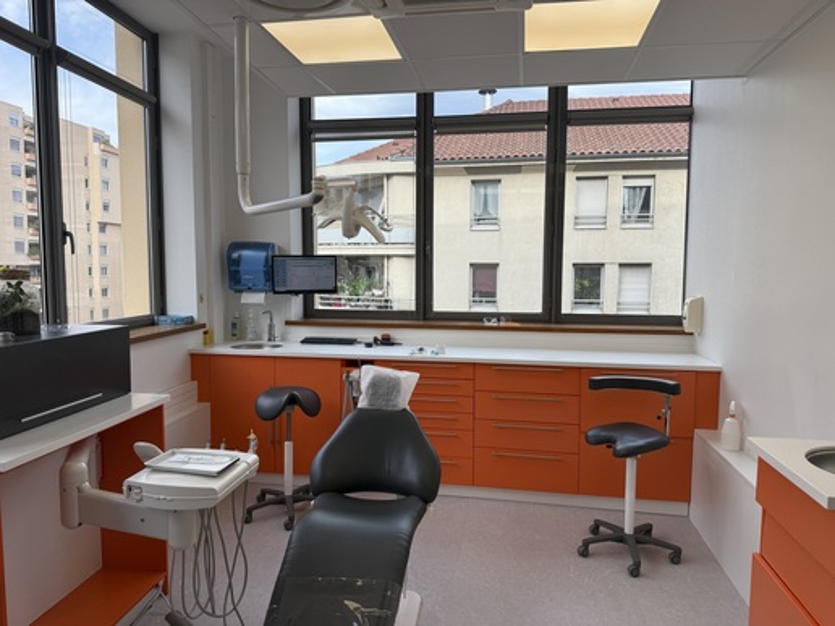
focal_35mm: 24
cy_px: 313
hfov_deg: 71.6
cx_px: 418
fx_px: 579
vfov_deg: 56.8
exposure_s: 1/979
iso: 80
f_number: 1.78
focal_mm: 6.76
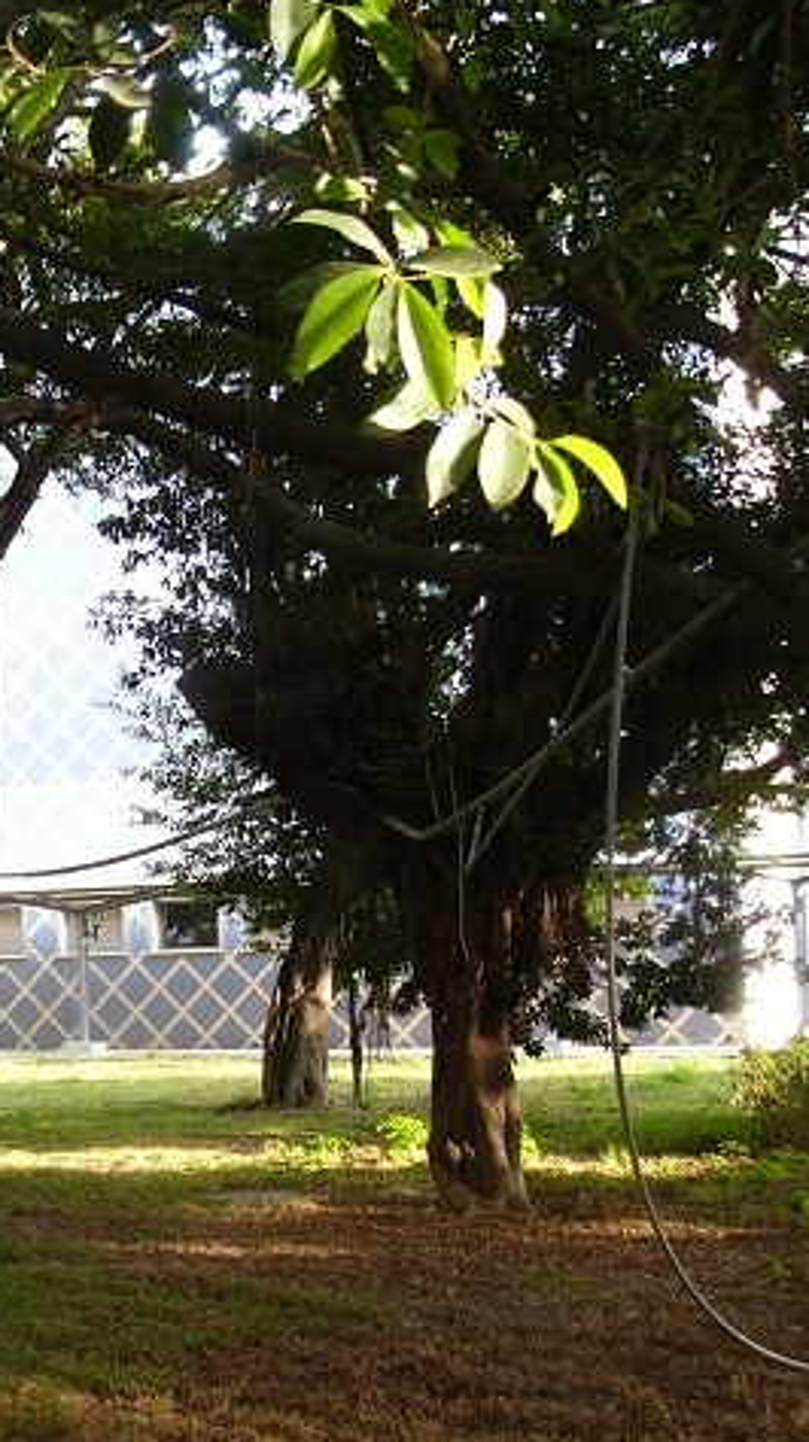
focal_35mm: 53
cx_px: 36
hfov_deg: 21.9
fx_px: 2025
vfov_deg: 39.2
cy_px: 718
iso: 100
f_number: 2.8
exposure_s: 1/60
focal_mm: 6
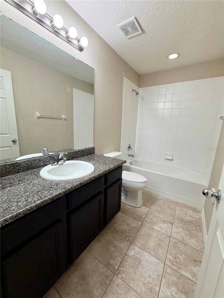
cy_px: 149
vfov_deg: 102.1
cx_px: 112
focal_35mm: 14
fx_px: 121
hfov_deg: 85.7
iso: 250
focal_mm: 2.22
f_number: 2.2
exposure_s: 1/120
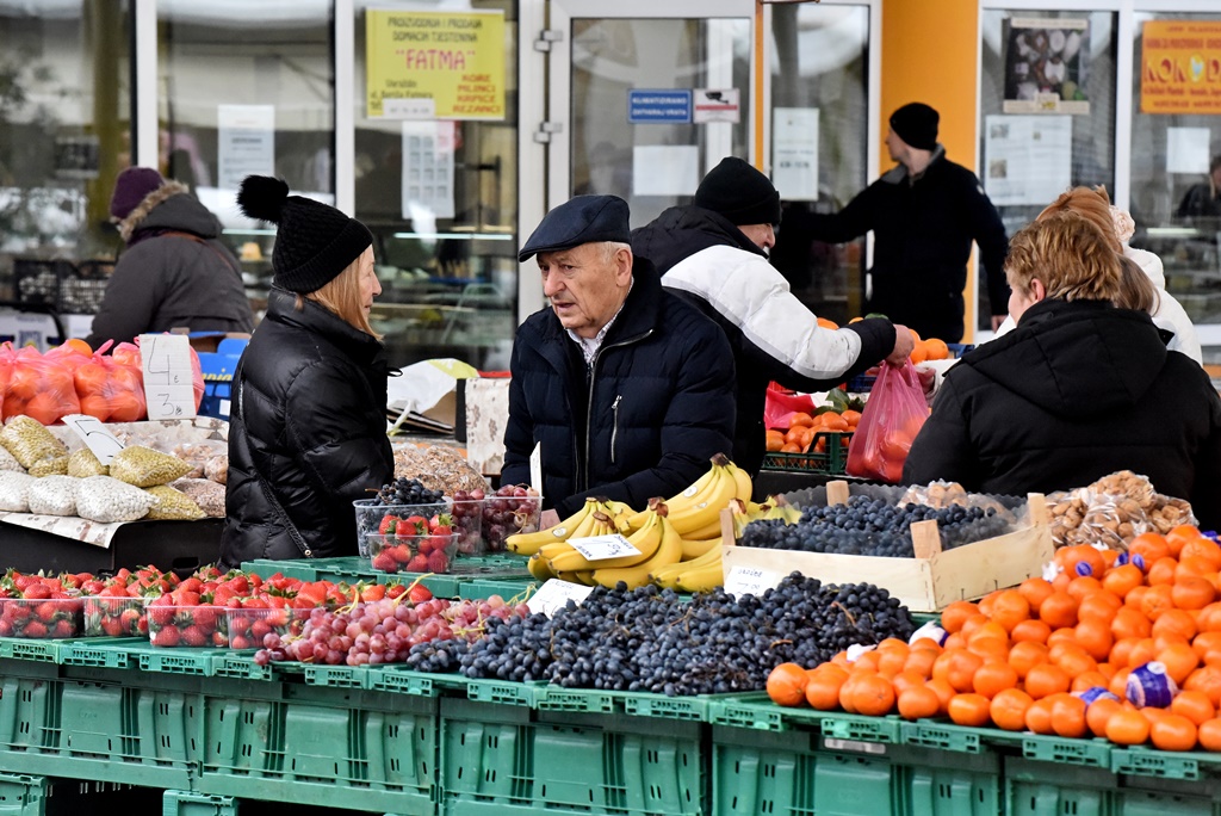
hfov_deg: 12.8
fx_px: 5430
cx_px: 610
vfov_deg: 8.6
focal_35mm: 160
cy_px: 408
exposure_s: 1/1250
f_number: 8
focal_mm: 160
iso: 4000
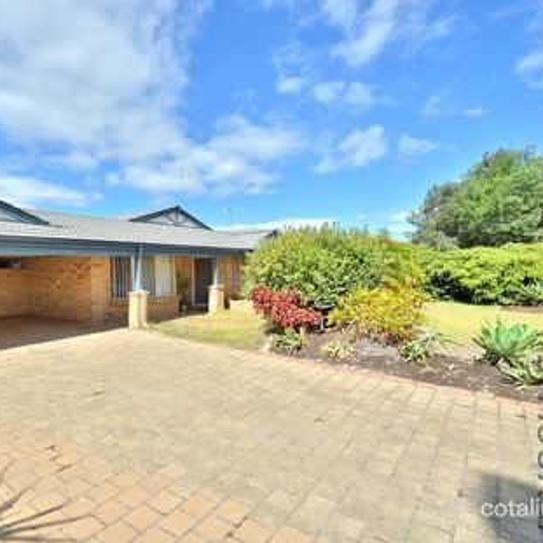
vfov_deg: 80.7
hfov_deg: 78.0
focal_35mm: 18
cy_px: 272
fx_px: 319
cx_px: 180
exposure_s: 1/500
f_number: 8
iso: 100
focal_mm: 14
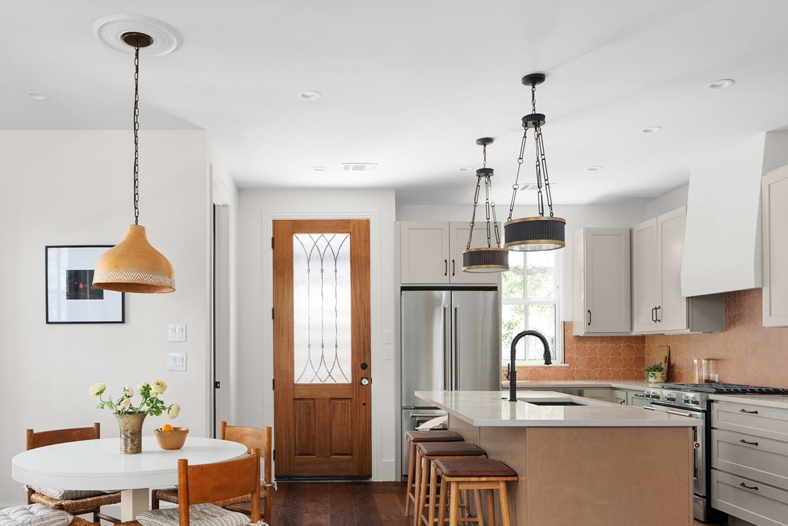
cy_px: 340
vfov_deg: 45.9
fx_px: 613
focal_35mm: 28
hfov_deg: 65.1
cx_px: 332
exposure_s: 1/125
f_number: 8
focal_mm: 19
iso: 800
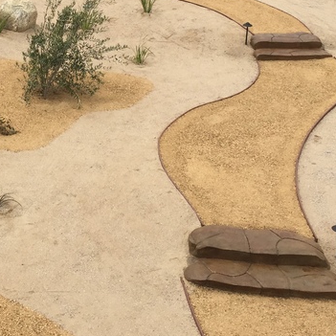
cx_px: 37
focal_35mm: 73
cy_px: 27
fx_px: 802
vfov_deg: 23.0
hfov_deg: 23.1
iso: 32
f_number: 2.2
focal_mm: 4.15
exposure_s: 1/2475
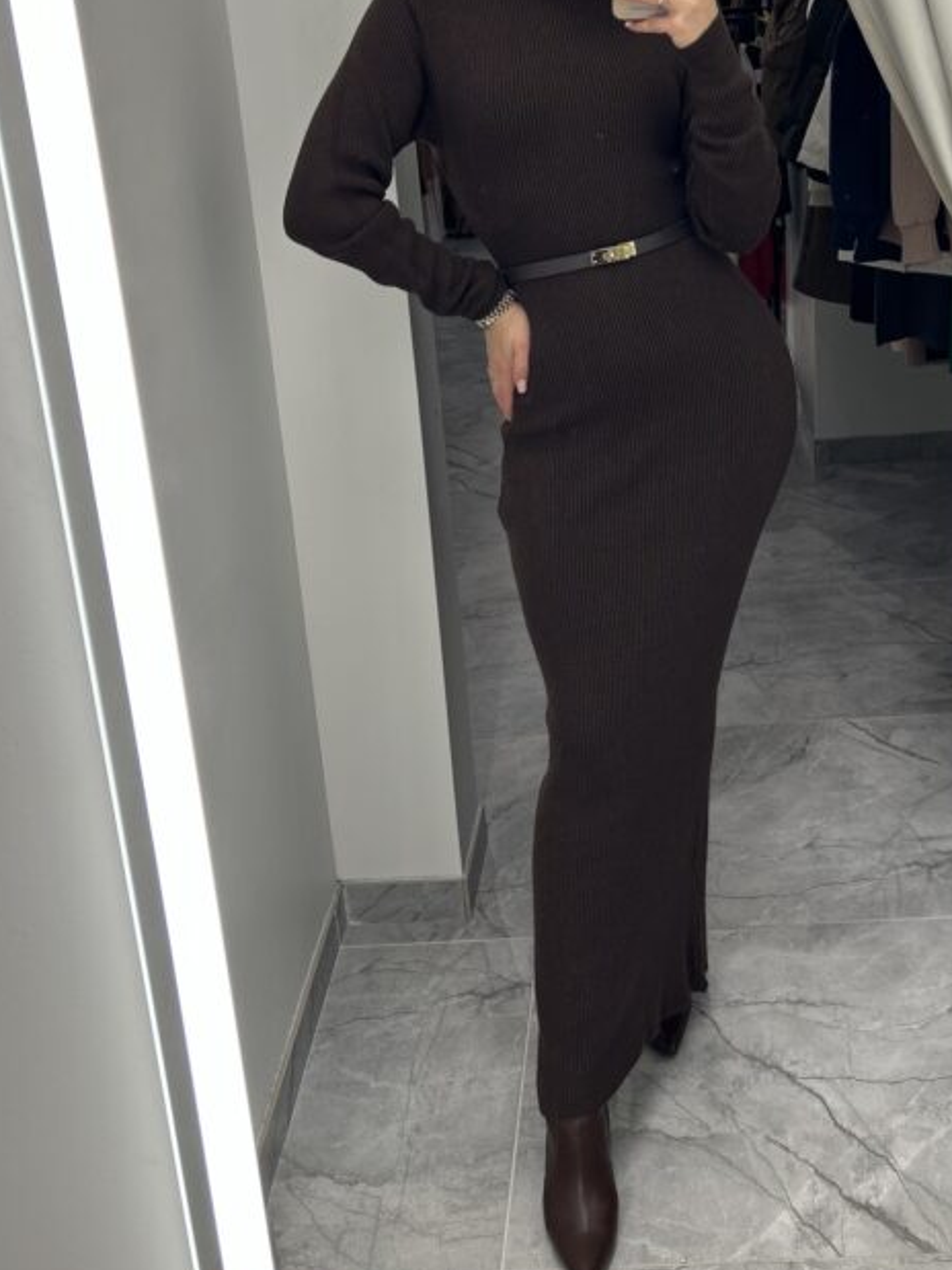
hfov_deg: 33.3
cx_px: 642
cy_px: 382
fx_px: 1577
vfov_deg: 43.0
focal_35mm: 43
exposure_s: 1/100
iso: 40
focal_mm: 5.7
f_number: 1.5
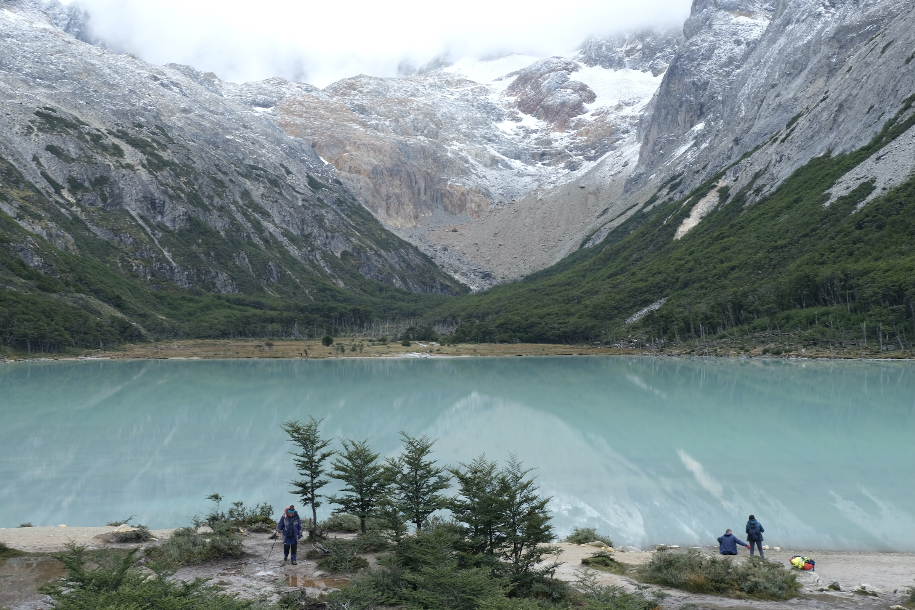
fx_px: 1067
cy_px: 305
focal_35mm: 42
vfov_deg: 31.9
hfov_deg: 46.4
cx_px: 458
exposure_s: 1/140
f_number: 5.6
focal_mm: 27.9
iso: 160
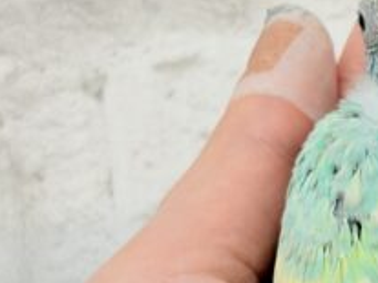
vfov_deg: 9.2
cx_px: 522
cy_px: 228
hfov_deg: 11.9
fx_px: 1757
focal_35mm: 161
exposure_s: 1/100
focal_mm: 5.96
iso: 100
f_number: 1.6
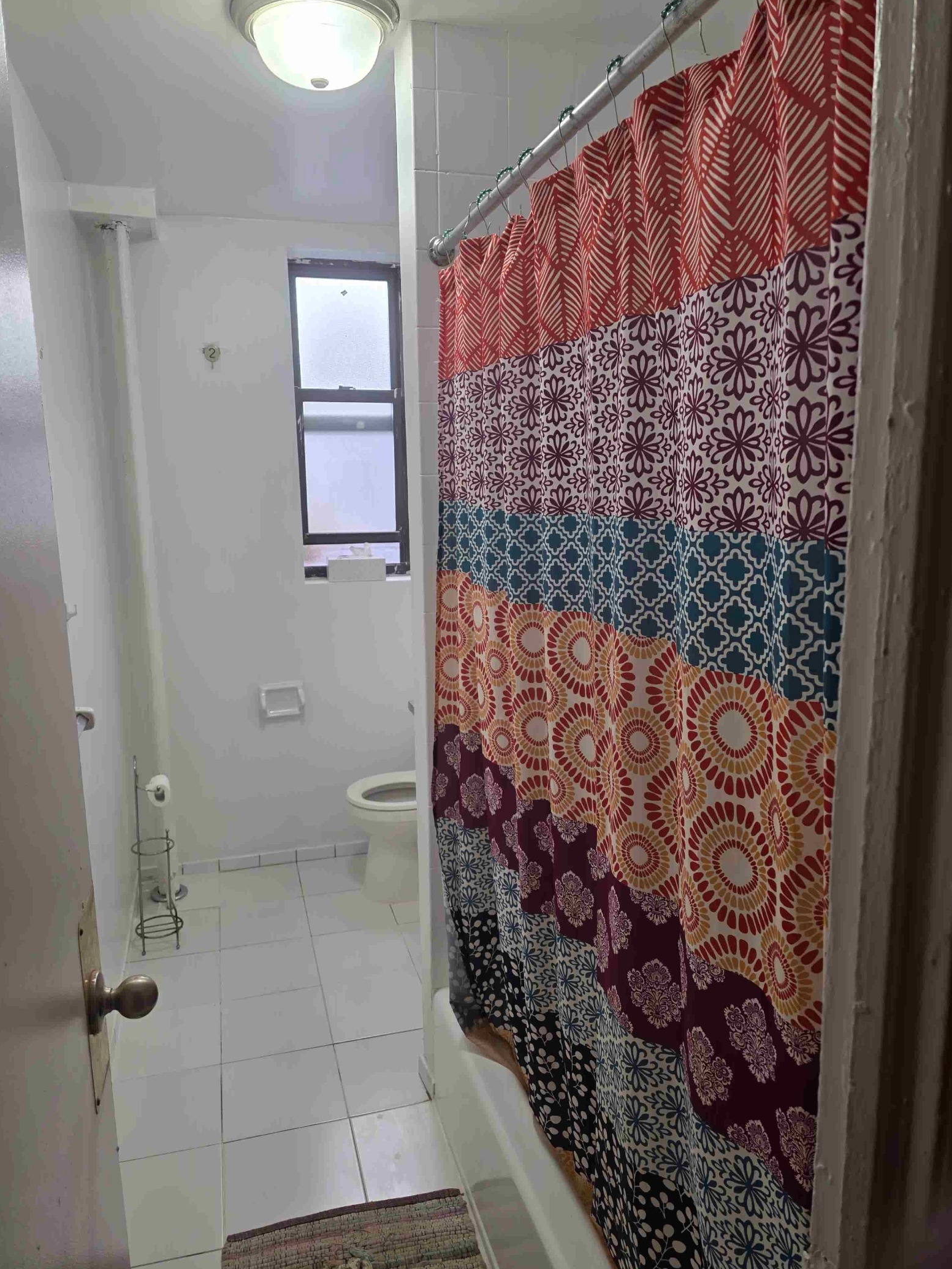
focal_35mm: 24
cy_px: 635
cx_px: 476
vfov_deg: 71.6
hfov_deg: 56.8
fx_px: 880
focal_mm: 6.3
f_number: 1.7
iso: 80
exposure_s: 1/120
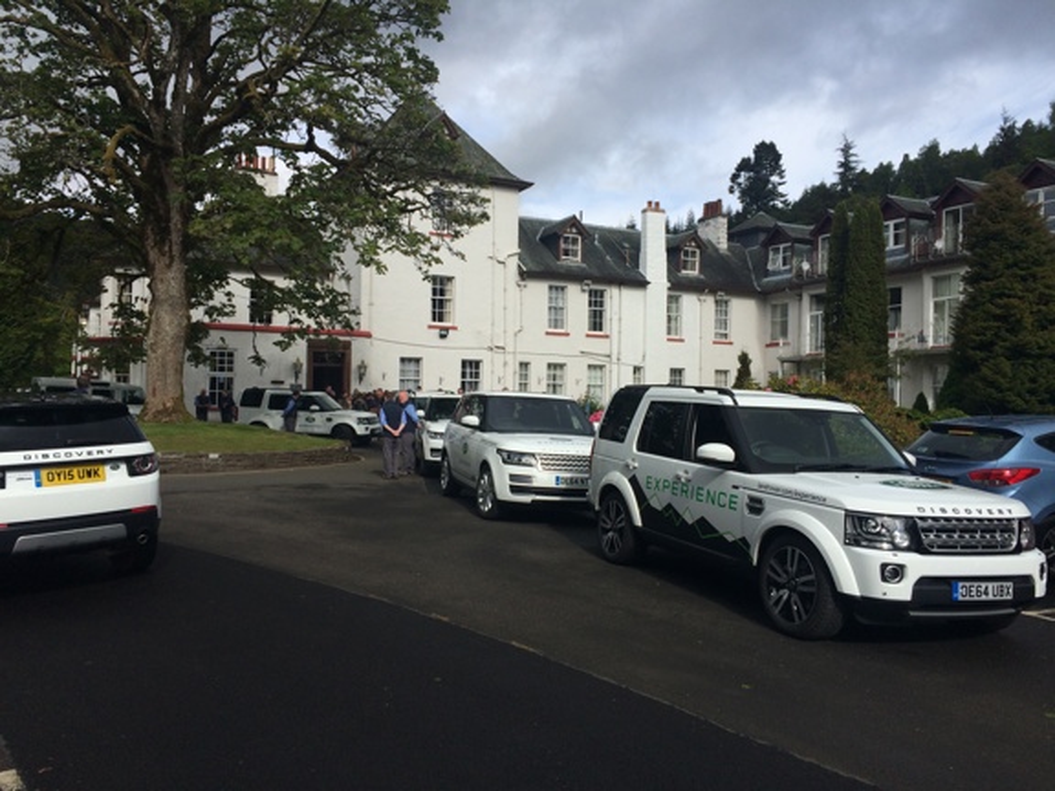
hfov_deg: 61.7
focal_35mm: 29
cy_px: 396
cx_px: 528
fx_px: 884
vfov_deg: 48.2
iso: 32
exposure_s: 1/2283
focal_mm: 4.15
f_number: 2.2
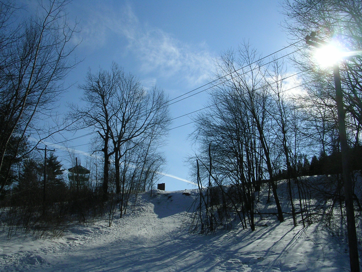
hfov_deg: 49.0
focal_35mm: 38
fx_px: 397
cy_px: 136
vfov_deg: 37.7
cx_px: 181
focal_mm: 5.8
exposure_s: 1/1285
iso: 71
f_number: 5.6
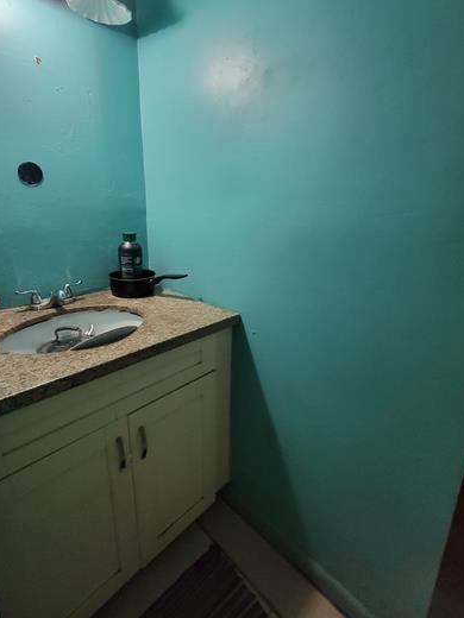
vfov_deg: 97.9
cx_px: 224
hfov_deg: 81.7
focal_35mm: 15
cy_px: 280
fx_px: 268
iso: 640
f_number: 2.2
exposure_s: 1/30
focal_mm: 2.2
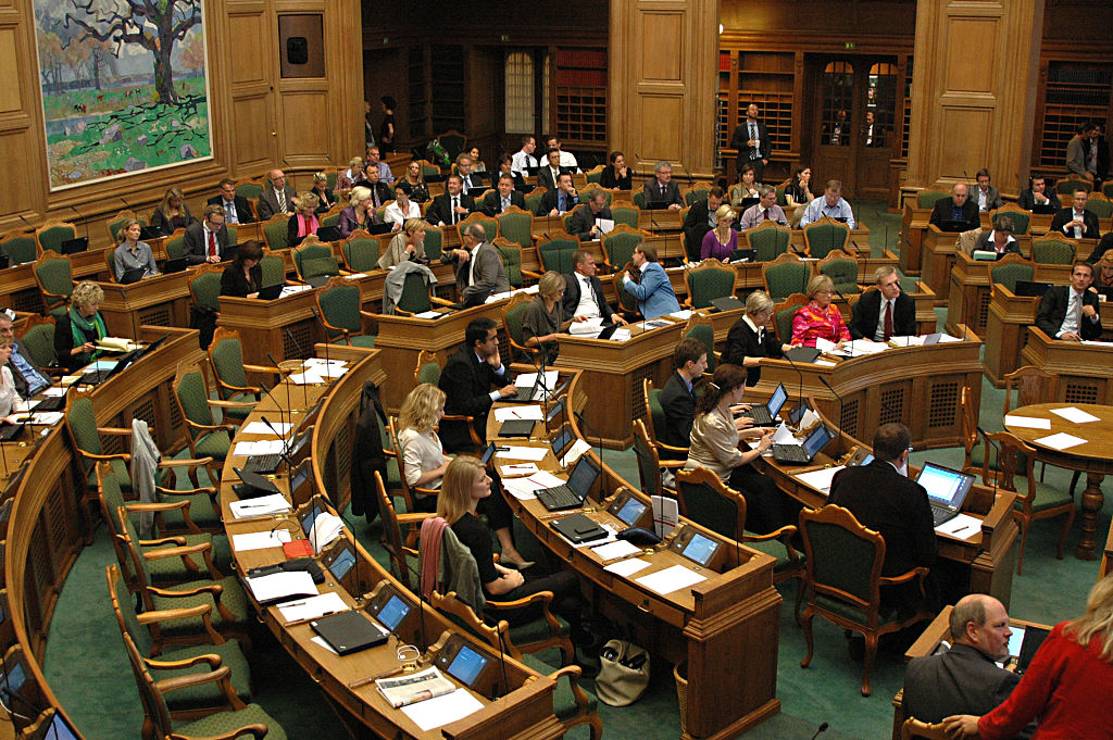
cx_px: 556
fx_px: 1297
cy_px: 370
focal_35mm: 42
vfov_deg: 31.8
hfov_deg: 46.4
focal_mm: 28
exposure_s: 1/60
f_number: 4
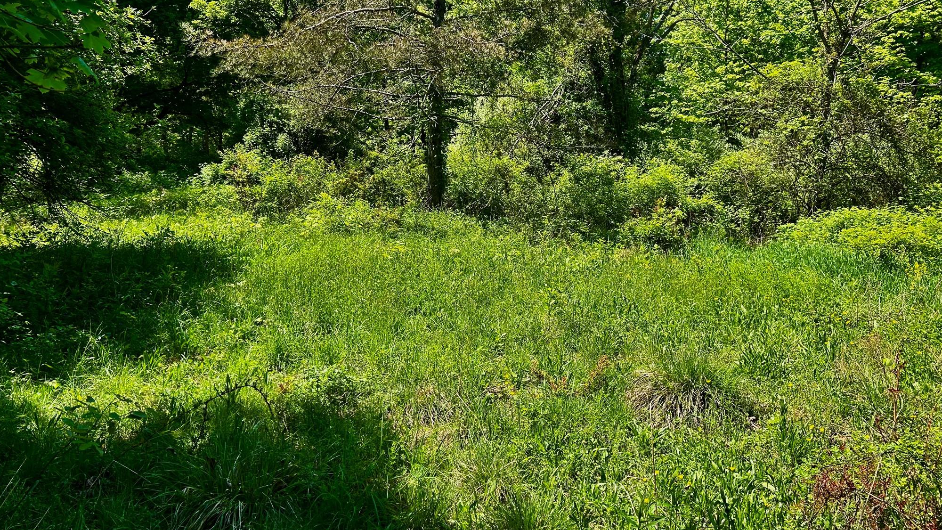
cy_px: 235
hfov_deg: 66.1
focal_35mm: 29
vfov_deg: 40.1
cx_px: 463
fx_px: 724
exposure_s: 1/1311
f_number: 1.5
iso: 50
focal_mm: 5.7
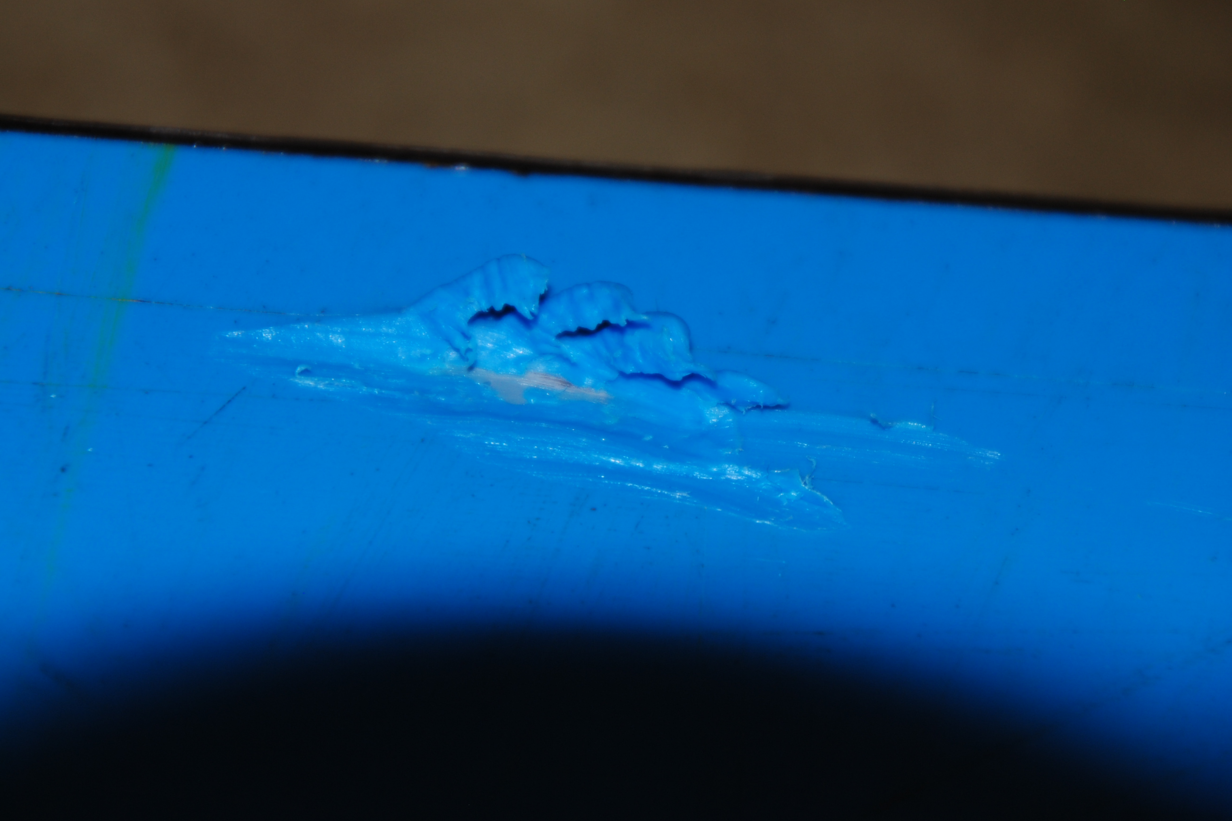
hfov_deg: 4.6
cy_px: 367
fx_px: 15398
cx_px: 583
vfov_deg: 3.1
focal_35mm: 450
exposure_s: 1/60
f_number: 6.3
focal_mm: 270
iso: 200
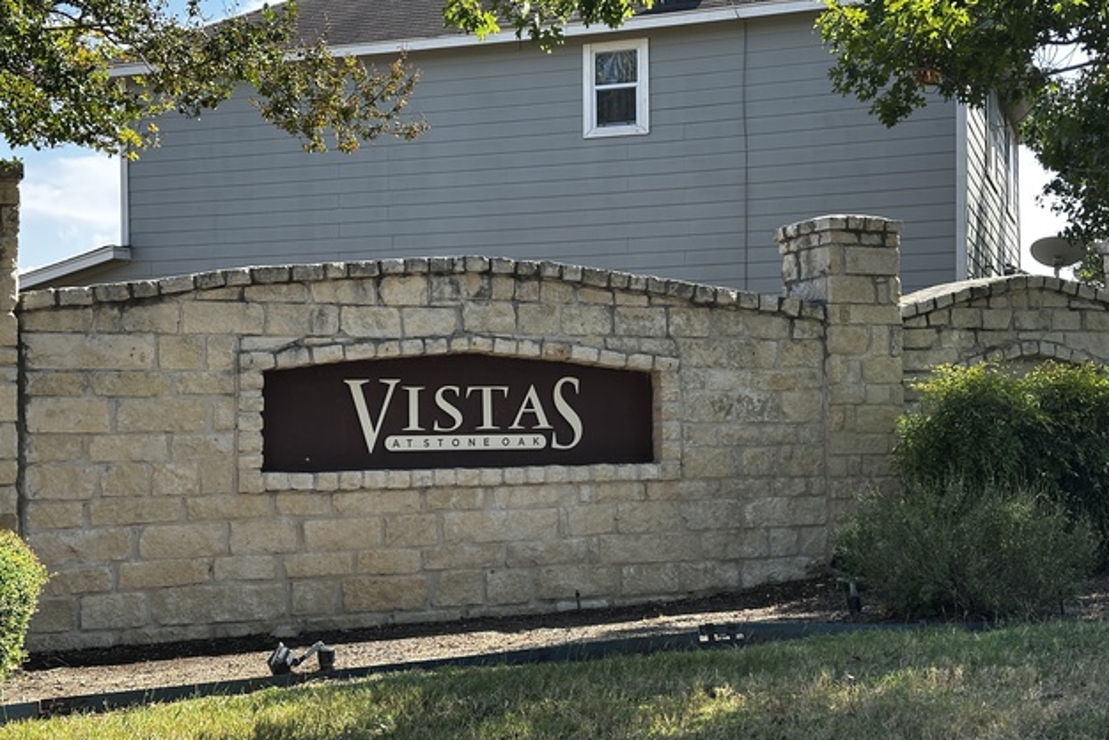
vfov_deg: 26.5
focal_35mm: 51
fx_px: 1572
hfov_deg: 38.9
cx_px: 554
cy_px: 397
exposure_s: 1/962
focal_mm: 6.86
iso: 64
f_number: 1.78
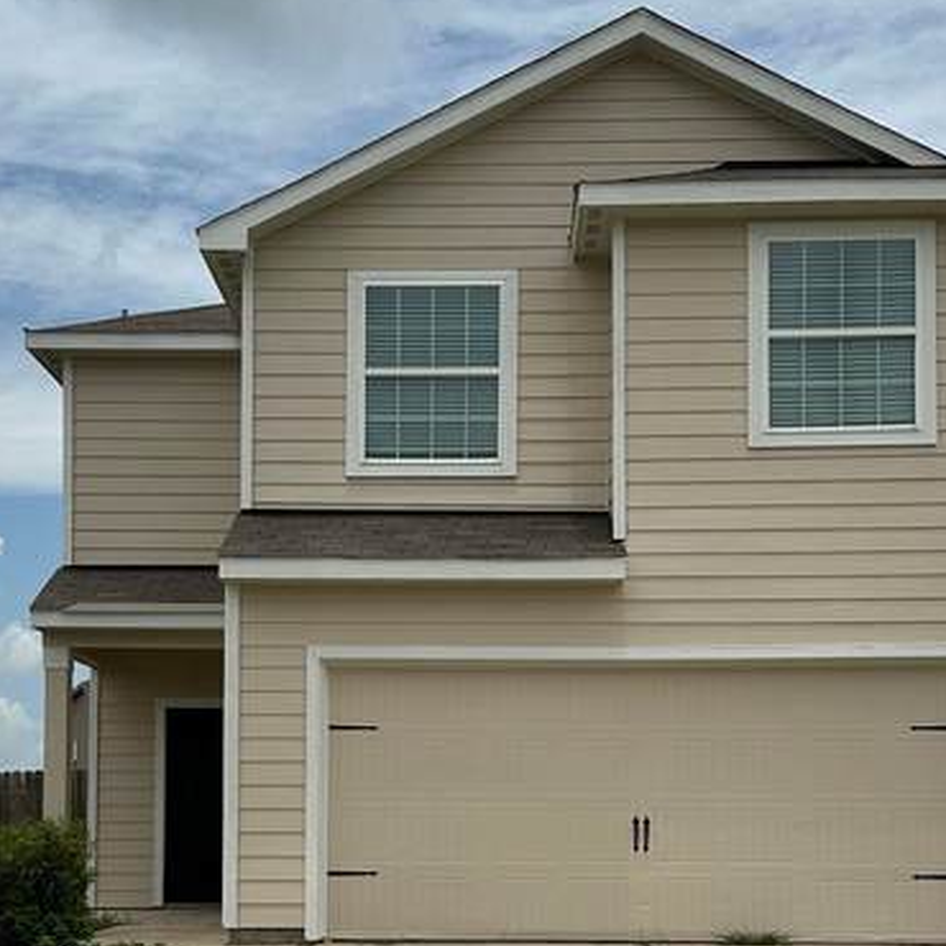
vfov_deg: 30.3
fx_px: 1701
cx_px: 445
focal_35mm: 55
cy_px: 759
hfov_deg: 31.1
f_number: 1.78
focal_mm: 6.86
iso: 80
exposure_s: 1/9709
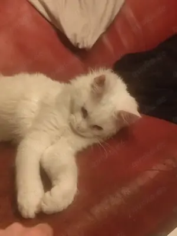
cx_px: 88
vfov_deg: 38.9
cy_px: 118
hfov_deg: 29.7
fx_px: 334
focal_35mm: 49
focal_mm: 6.14
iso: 1250
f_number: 1.65
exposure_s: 1/25
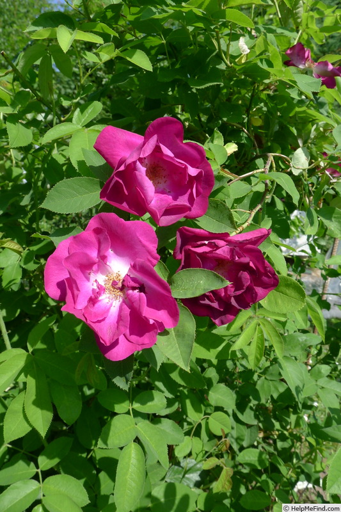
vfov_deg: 73.8
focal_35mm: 24
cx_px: 170
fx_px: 341
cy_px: 256
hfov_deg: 53.1
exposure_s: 1/500
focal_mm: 5.1
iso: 80
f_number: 4
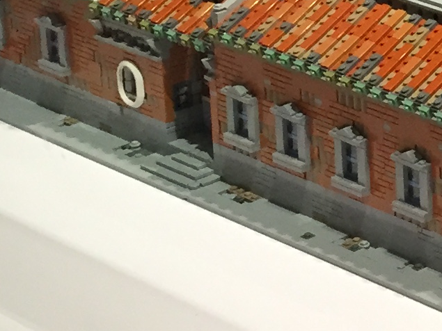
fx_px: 1902
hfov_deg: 11.6
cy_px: -74
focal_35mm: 149
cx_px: 957
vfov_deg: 9.8
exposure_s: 1/30
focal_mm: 4.15
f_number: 2.2
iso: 125
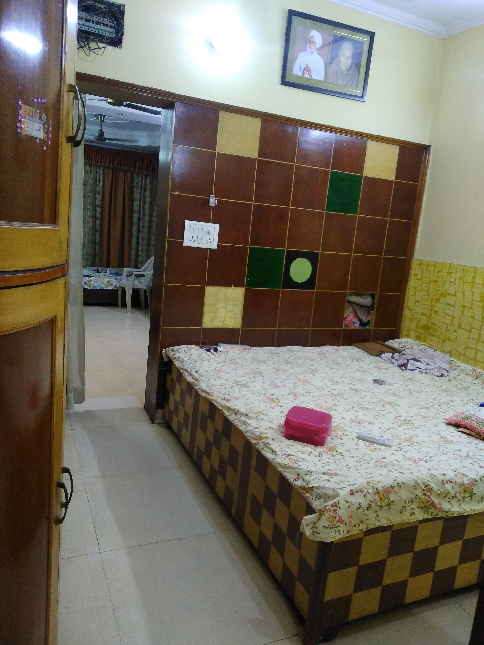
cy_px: 322
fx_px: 485
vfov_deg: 67.3
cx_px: 242
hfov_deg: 53.1
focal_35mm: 26
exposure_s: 1/33
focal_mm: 3.82
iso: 640
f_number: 2.2
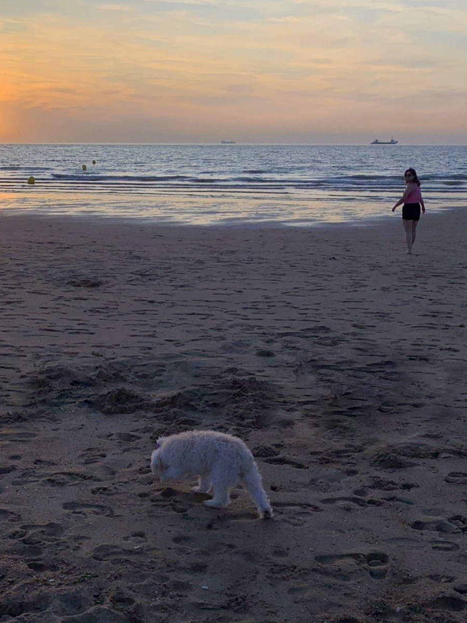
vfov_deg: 42.1
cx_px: 217
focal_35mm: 44
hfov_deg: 32.9
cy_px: 441
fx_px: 791
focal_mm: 4.25
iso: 25
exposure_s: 1/2755
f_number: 1.8
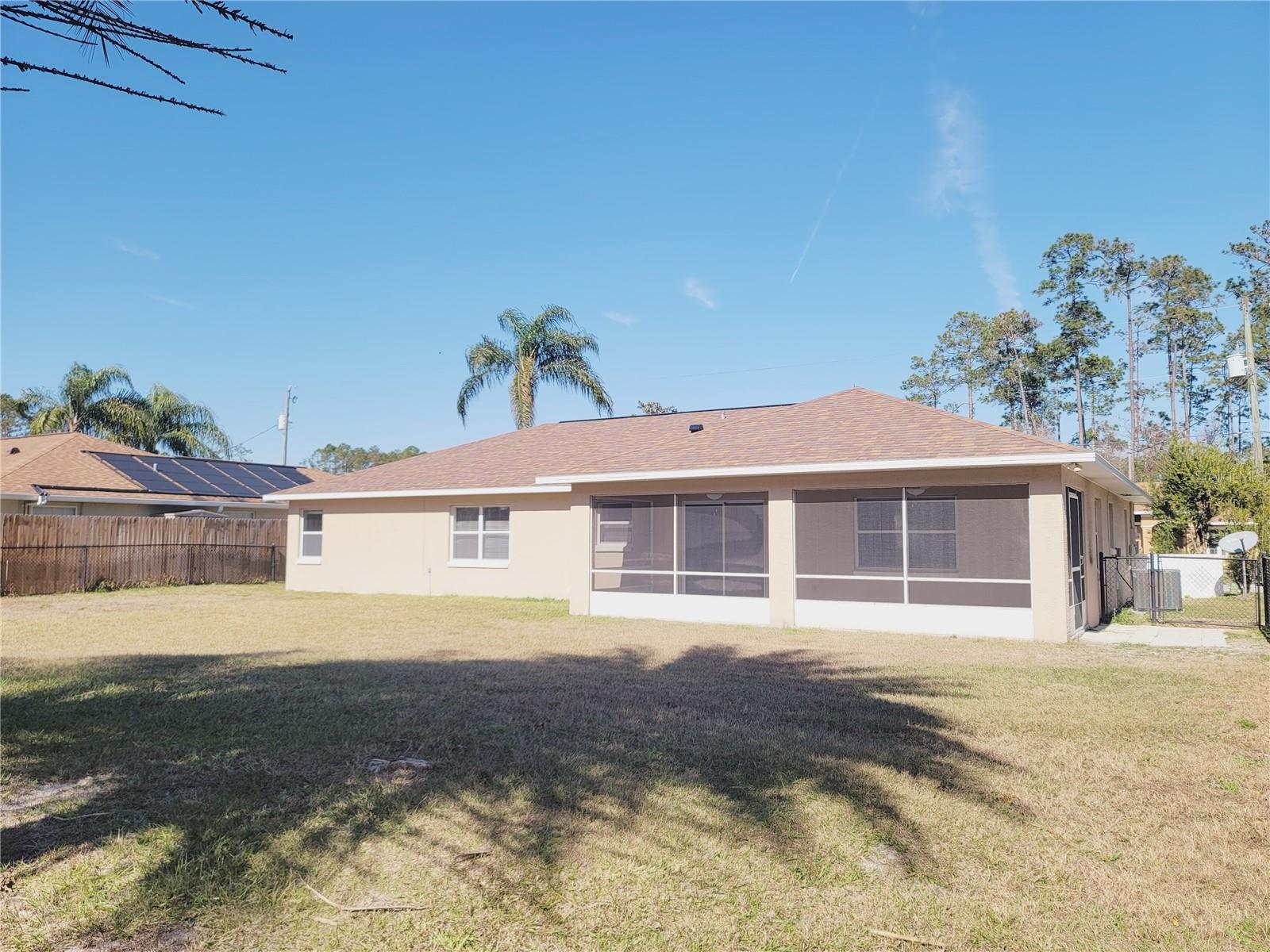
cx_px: 635
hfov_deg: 69.4
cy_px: 476
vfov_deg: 54.9
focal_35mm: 25
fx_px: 917
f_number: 1.8
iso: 20
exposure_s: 1/984
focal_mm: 7
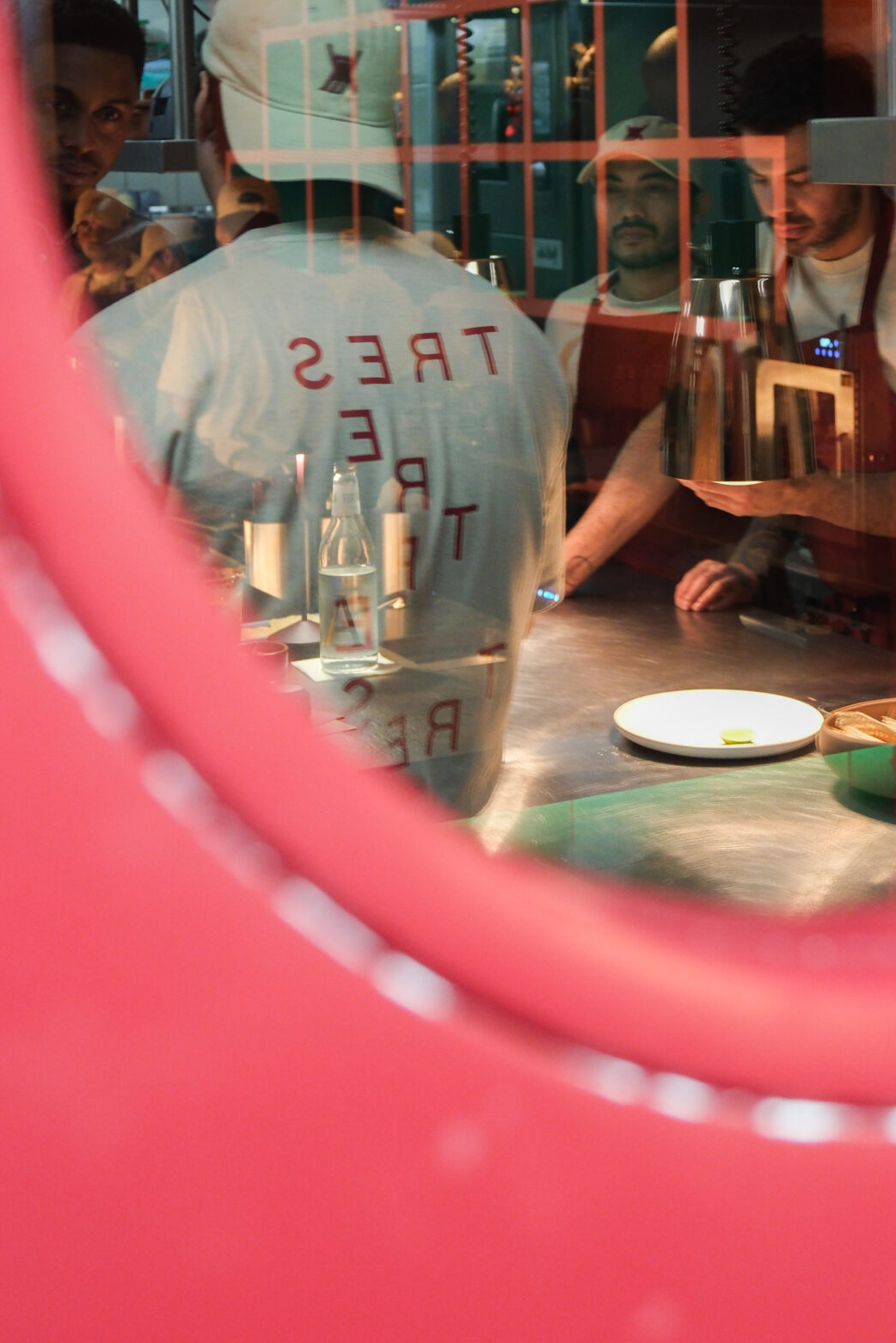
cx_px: 671
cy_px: 285
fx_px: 2202
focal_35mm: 59
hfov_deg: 22.8
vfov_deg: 33.0
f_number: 3.4
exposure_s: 1/35
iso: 1000
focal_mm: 24.1
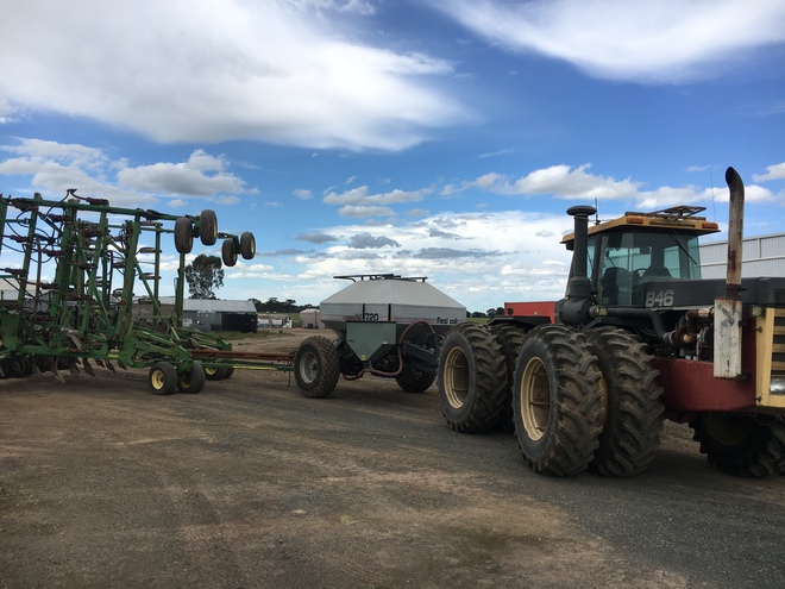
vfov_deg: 48.2
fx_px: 658
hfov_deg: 61.7
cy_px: 294
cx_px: 392
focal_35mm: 29
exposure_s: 1/1748
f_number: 2.2
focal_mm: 4.15
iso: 25
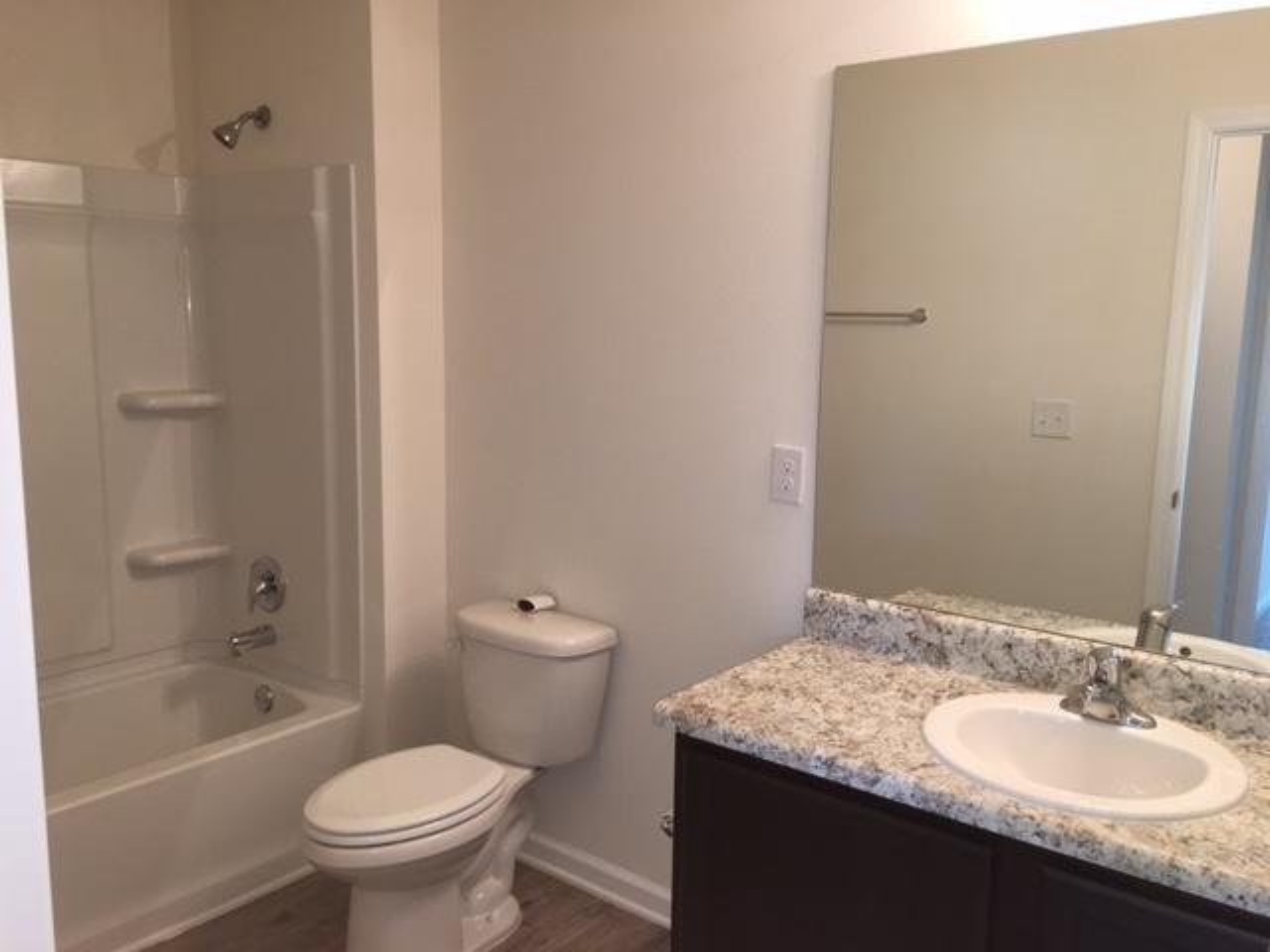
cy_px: 476
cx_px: 635
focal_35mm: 29
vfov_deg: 48.2
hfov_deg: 61.7
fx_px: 1064
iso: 64
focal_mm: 4.15
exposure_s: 1/30
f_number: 2.2
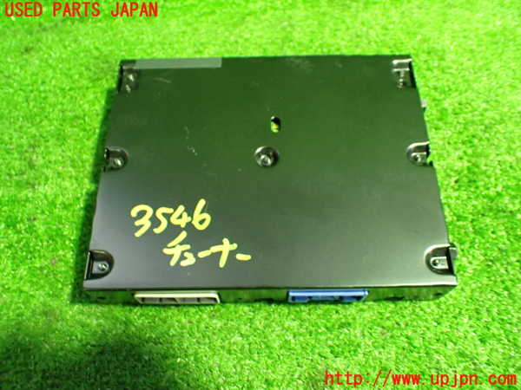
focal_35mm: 30
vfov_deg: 46.8
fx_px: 452
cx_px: 260
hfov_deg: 60.0
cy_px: 195
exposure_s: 1/30
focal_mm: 5.4
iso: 800
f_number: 2.3
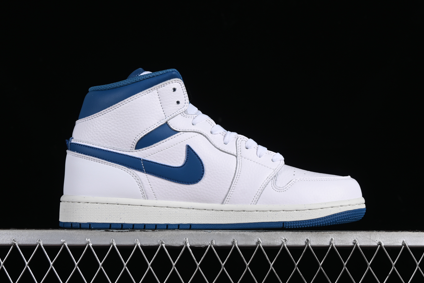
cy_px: 142
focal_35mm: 76
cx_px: 213
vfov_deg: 18.0
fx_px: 895
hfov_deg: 26.6
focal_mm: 50
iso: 160
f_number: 8
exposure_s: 1/80
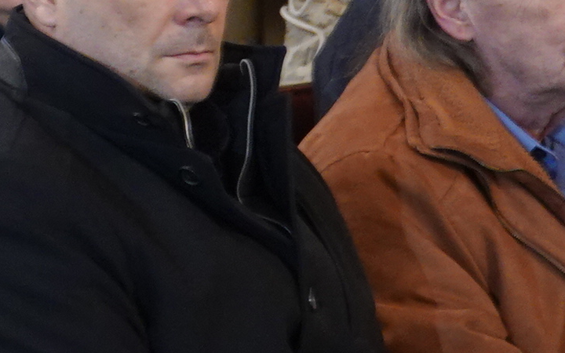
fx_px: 8469
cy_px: -384
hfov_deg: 3.8
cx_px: -9
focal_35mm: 550
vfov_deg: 2.4
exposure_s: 1/8
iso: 800
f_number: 4
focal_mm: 36.72
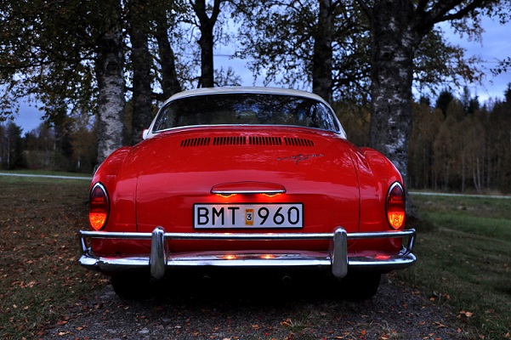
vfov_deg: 29.8
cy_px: 170
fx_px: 638
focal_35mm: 45
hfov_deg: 43.6
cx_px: 256
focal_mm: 30
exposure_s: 1/13
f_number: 4
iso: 1250
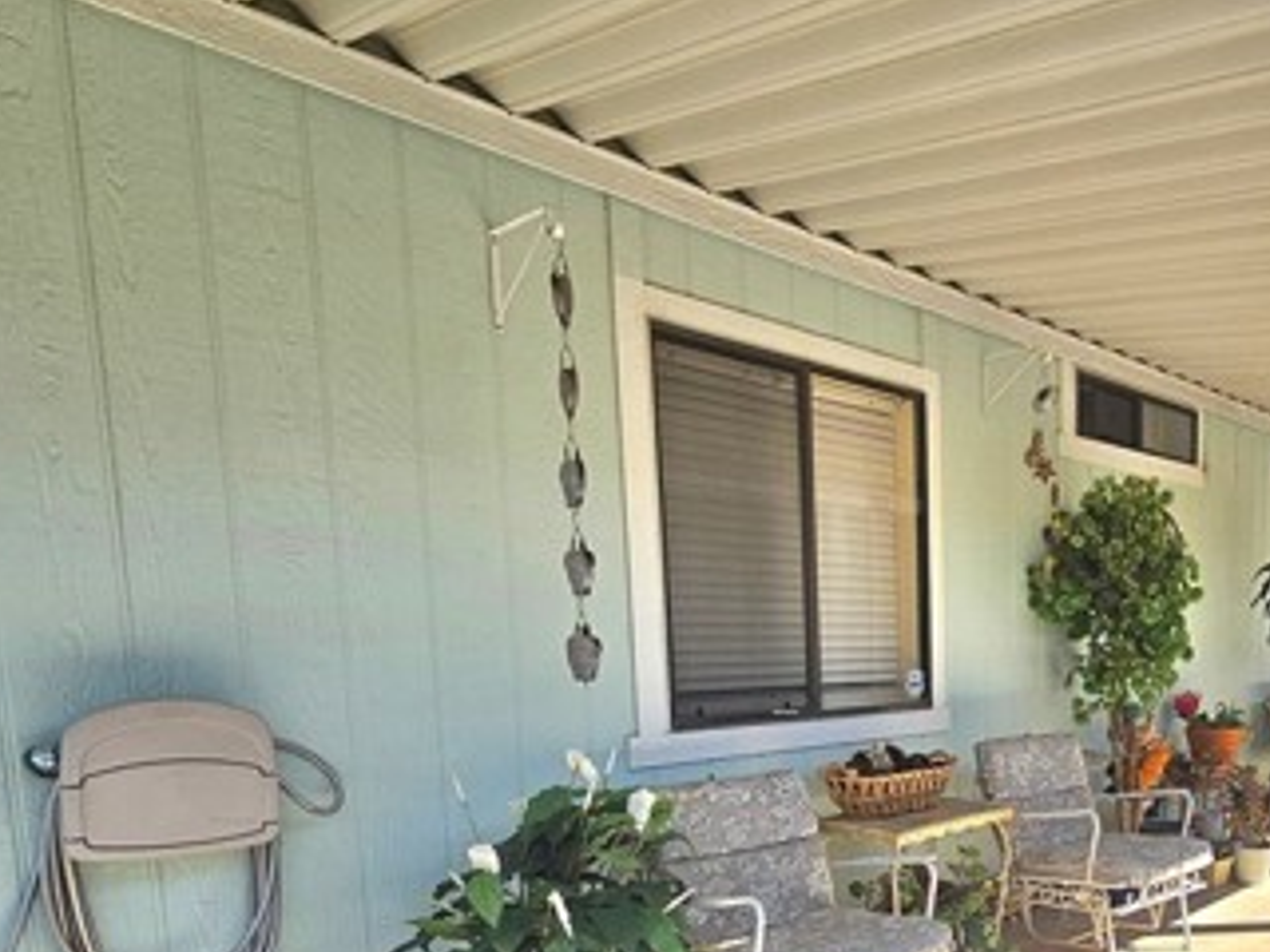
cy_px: 754
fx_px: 954
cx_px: 1016
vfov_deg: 50.1
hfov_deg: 61.7
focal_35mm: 26
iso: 50
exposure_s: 1/1429
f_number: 2.2
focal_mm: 2.2
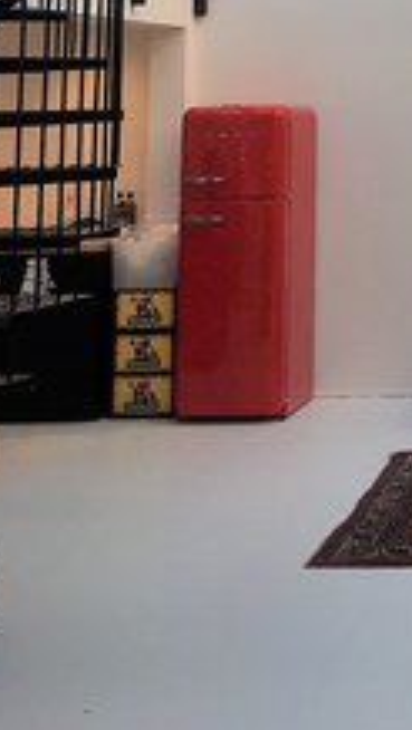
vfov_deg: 26.6
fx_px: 1414
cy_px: -74
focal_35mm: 73
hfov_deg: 15.4
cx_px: 610
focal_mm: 4.15
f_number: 2.2
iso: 25
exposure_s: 1/102
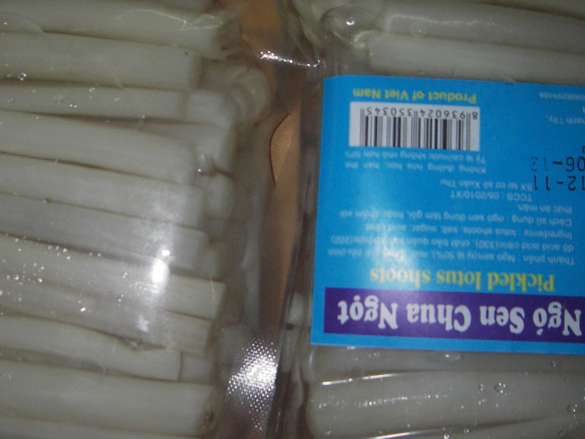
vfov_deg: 27.5
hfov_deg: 36.1
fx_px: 896
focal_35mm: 53
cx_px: 263
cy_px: 247
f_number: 3.3
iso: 100
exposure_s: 1/30
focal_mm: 6.3
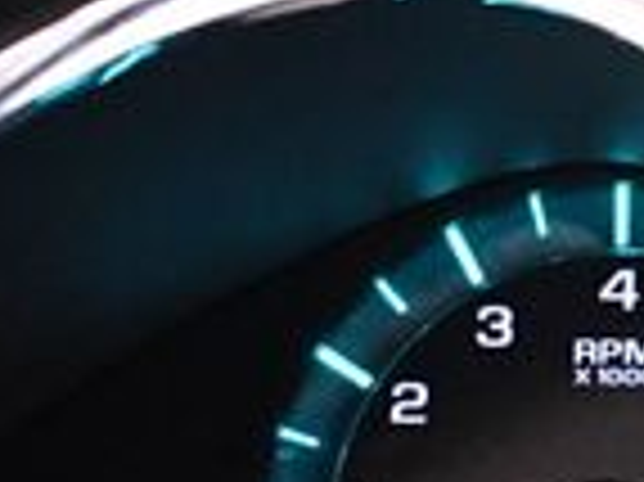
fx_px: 2881
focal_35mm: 155
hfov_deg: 11.7
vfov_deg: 9.5
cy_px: 392
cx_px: 1184
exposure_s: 1/60
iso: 6400
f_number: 3.5
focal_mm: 18
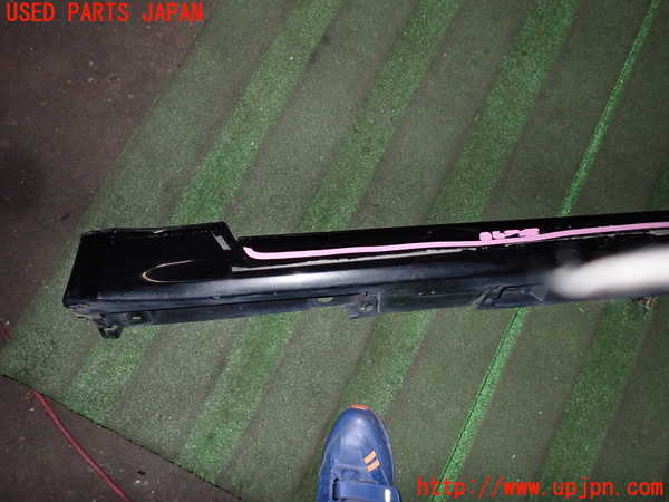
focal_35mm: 25
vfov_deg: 54.9
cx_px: 334
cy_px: 251
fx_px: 483
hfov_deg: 69.4
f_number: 8
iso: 800
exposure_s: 1/100
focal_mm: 4.5
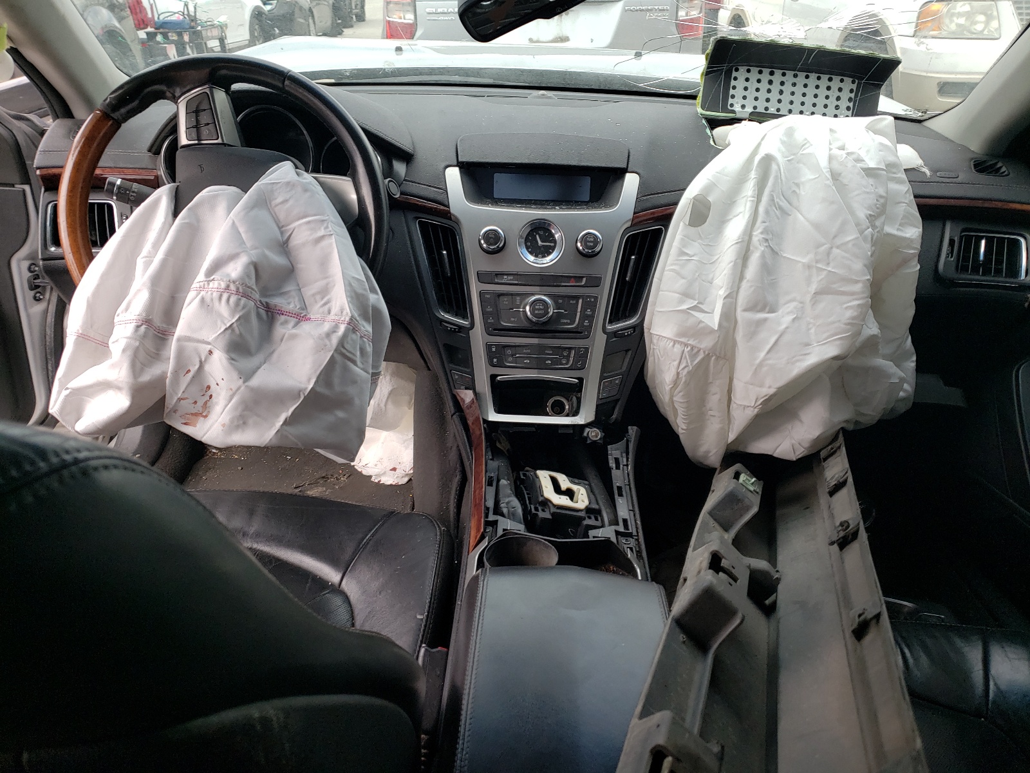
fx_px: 774
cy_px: 386
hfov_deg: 67.3
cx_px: 515
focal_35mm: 26
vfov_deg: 53.1
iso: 50
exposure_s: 1/154
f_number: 1.5
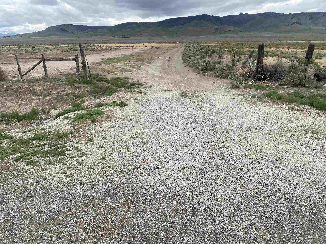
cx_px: 163
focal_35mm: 26
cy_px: 122
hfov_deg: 67.3
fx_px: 245
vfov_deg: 53.1
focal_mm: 4.25
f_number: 1.8
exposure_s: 1/2028
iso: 32
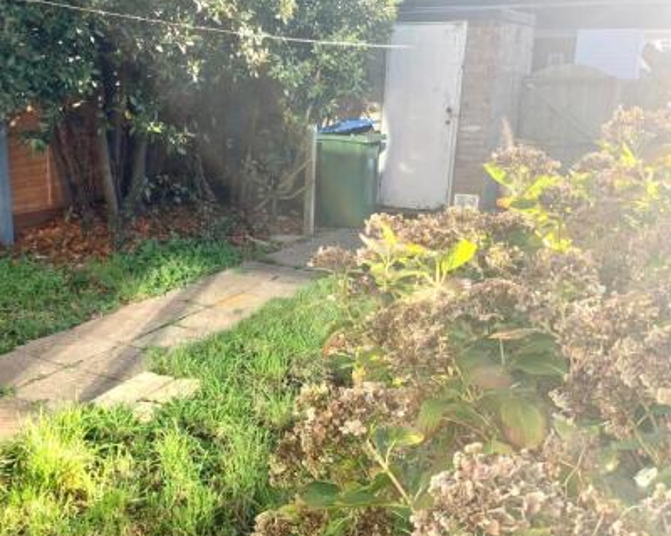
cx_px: 221
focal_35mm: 37
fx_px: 735
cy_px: 284
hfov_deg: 48.2
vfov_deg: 40.1
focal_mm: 4.25
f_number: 1.8
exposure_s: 1/388
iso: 25
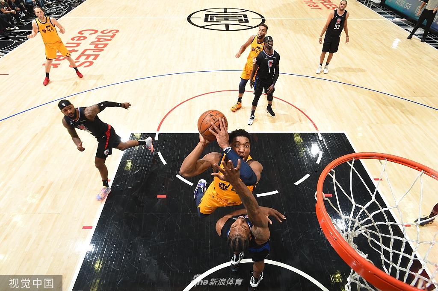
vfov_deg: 57.2
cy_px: 146
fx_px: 268
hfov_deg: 78.6
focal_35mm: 22
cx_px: 219
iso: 400
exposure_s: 1/250
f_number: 7.1
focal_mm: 22
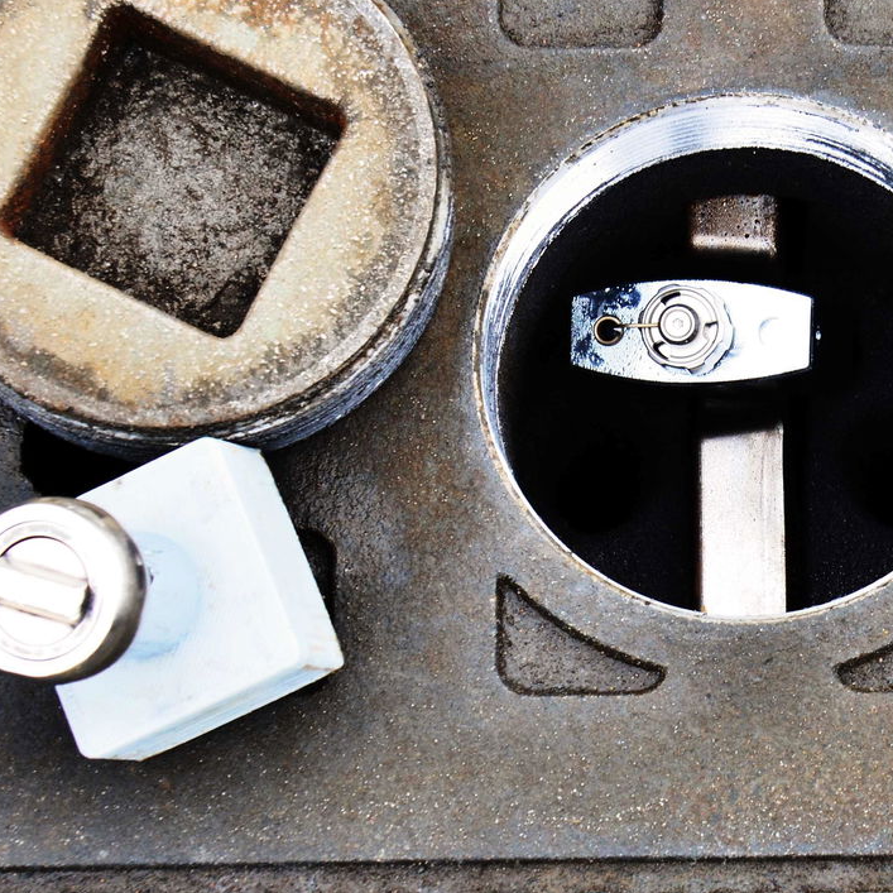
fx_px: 4203
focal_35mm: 144
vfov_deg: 12.1
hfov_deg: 12.1
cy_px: 544
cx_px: 721
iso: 450
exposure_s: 1/30
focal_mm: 50
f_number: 11
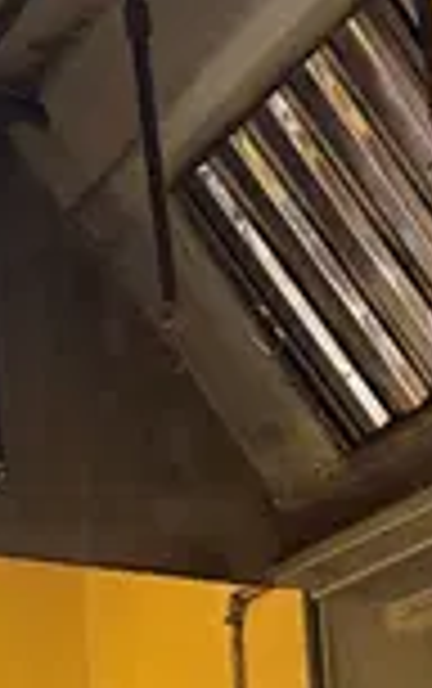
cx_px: 189
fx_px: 1803
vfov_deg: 19.0
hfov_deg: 13.7
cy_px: 1032
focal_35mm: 96
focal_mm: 5.96
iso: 320
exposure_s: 1/60
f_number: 1.6
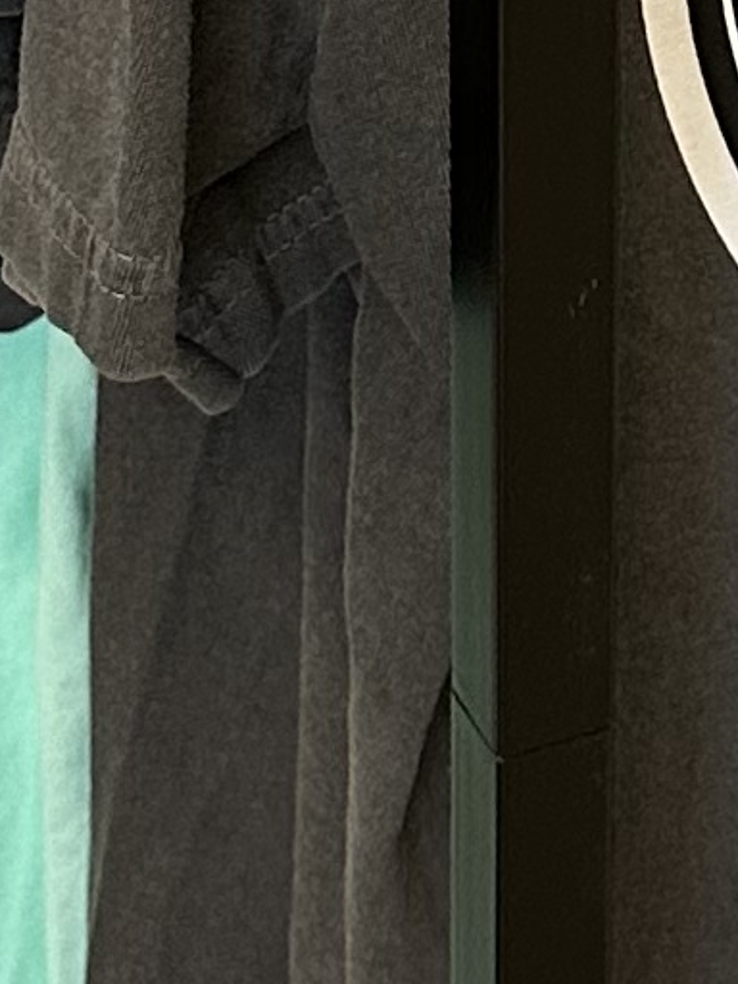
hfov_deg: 7.8
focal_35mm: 189
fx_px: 5373
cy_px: -921
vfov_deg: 9.8
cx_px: 682
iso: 200
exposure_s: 1/63
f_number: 1.78
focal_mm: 6.86
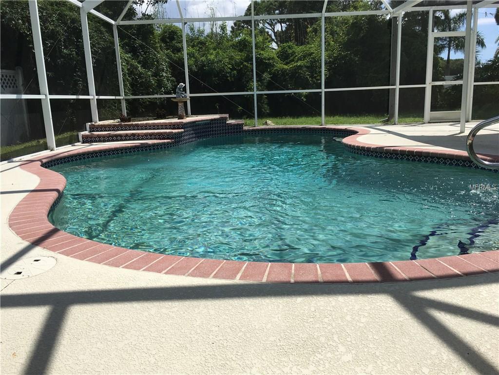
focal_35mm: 29
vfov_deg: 48.2
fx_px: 418
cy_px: 188
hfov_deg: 61.7
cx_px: 250
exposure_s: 1/2331
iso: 25
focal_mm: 4.15
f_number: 2.2
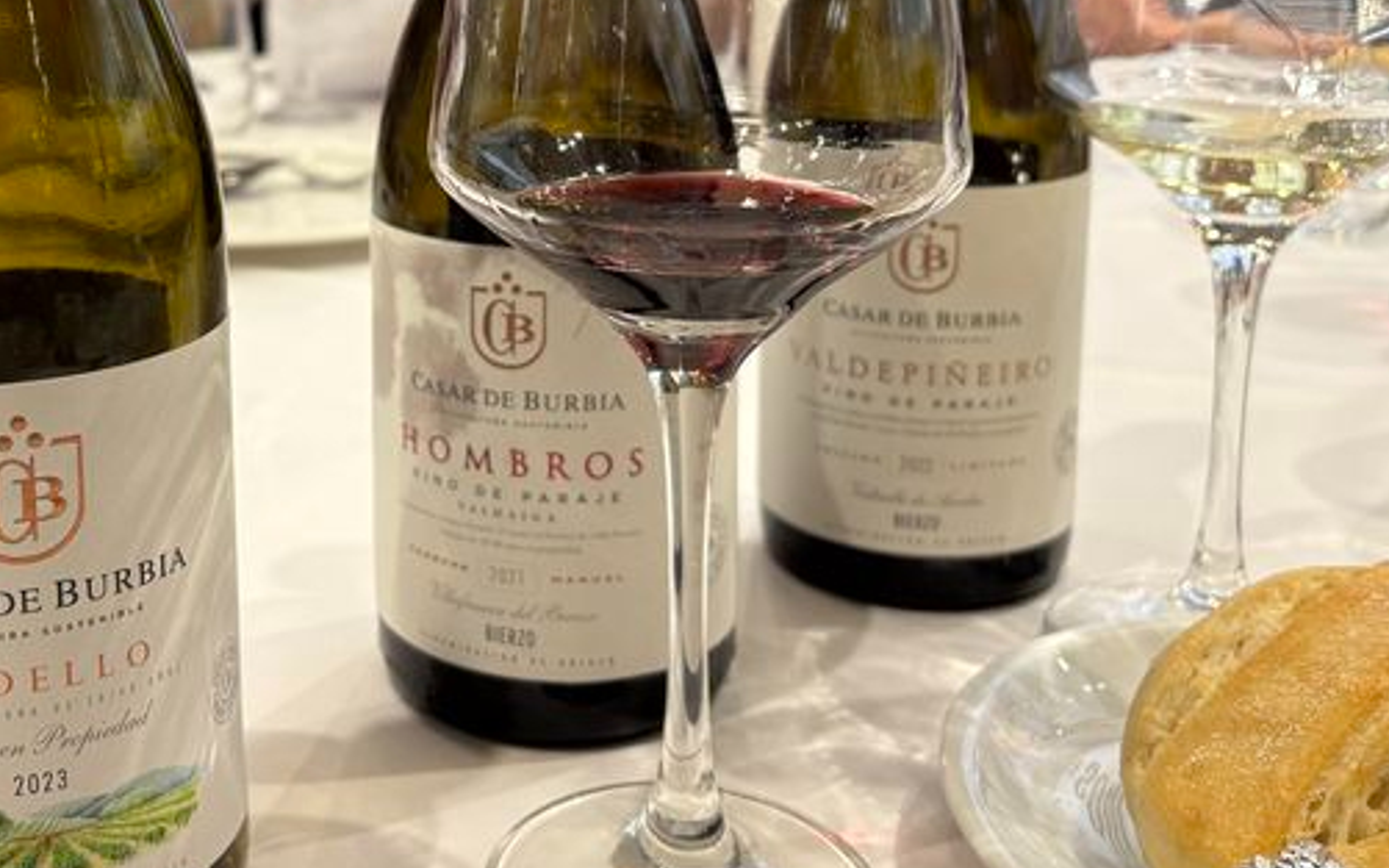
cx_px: 413
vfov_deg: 28.4
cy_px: 133
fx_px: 1665
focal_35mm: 44
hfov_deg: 44.3
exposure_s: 1/50
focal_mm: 5.96
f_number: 1.6
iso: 80
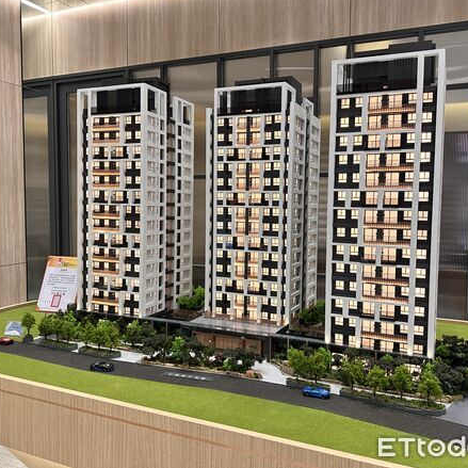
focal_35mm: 29
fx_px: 444
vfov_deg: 55.6
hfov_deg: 55.6
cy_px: 229
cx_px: 253
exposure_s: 1/120
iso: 250
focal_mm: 6.86
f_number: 1.78
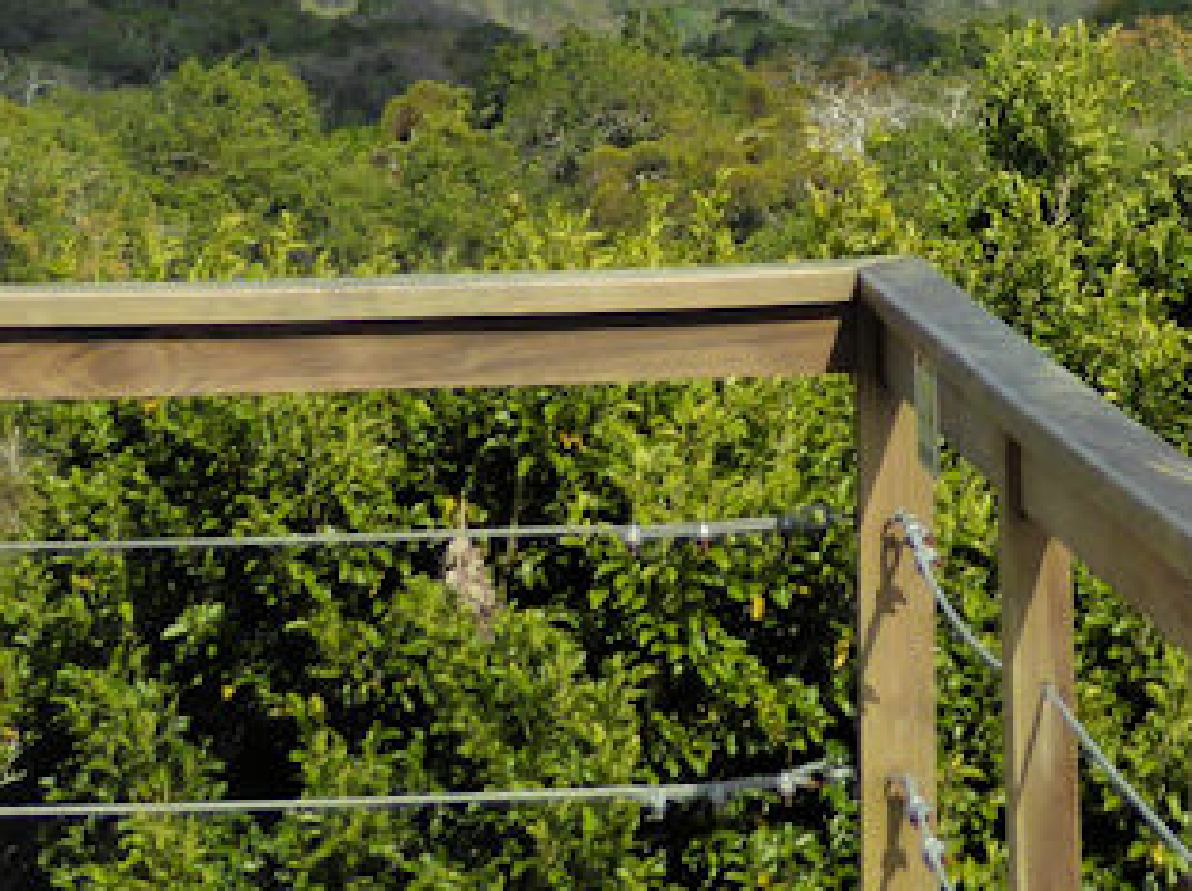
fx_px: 6604
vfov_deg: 7.7
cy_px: 27
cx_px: 1276
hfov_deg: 10.2
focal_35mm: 192
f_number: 4.1
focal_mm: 9
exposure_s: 1/1000
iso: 100
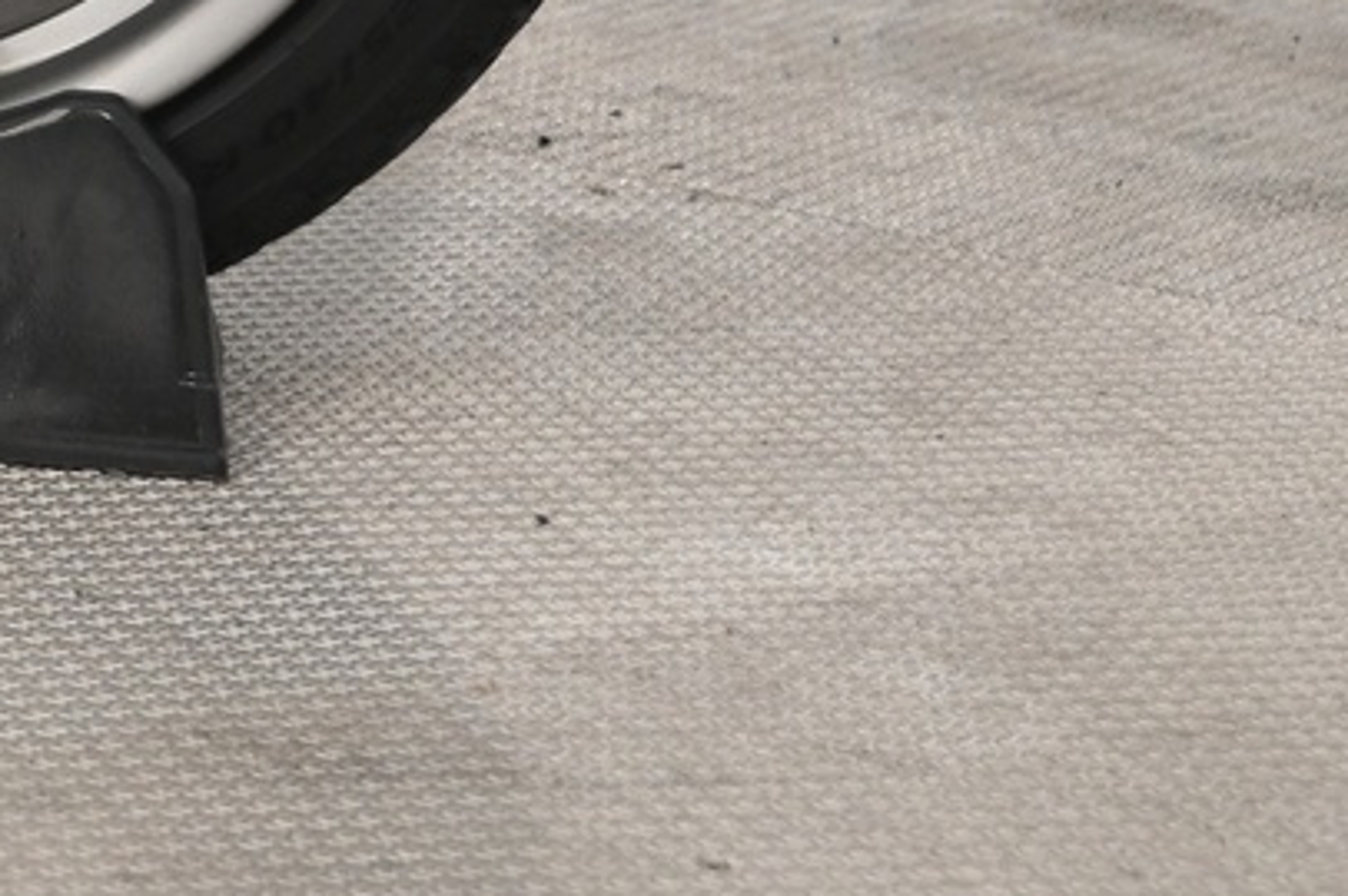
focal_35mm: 152
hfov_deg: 12.2
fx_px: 5687
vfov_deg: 8.8
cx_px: -1195
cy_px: -421
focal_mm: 38
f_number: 4
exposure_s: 1/125
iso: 2000
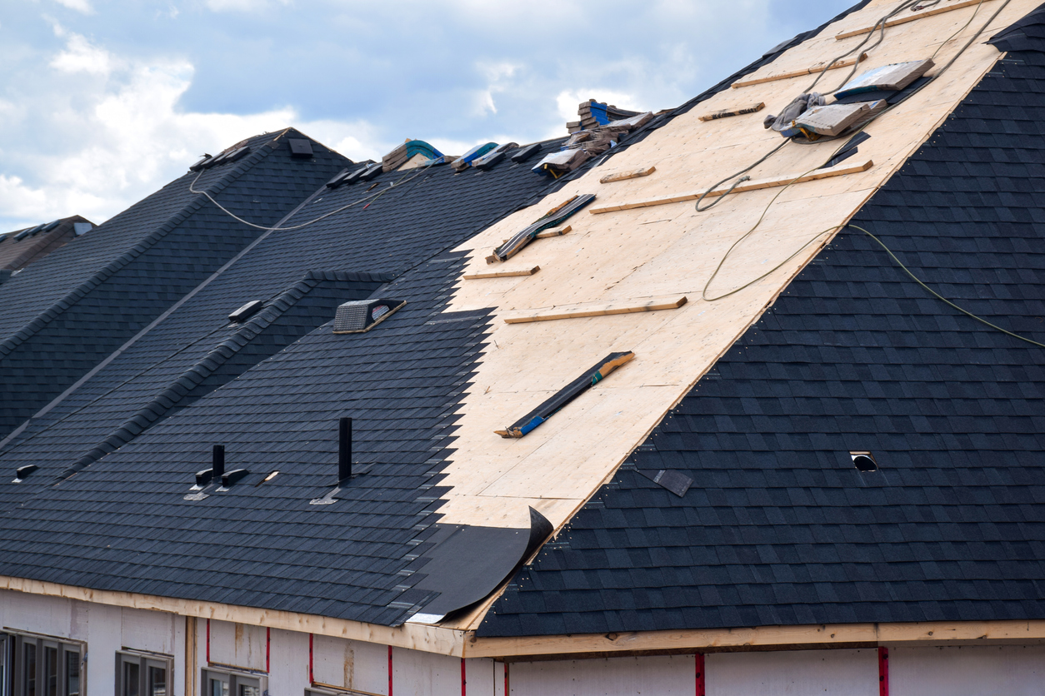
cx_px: 522
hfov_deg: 20.6
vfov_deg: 13.8
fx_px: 2874
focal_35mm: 99
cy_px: 348
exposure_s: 1/160
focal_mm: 66
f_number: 8
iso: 100
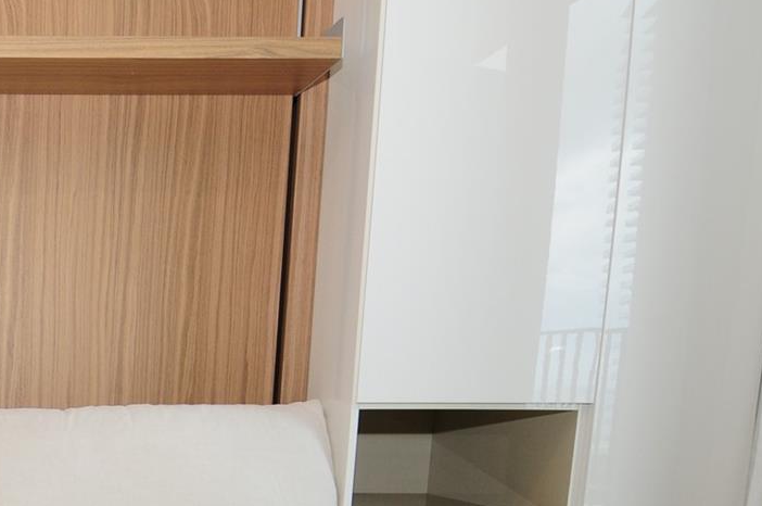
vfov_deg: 29.9
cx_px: -50
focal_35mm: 41
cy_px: 530
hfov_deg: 39.8
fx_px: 867
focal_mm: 12
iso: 400
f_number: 8
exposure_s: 1/60
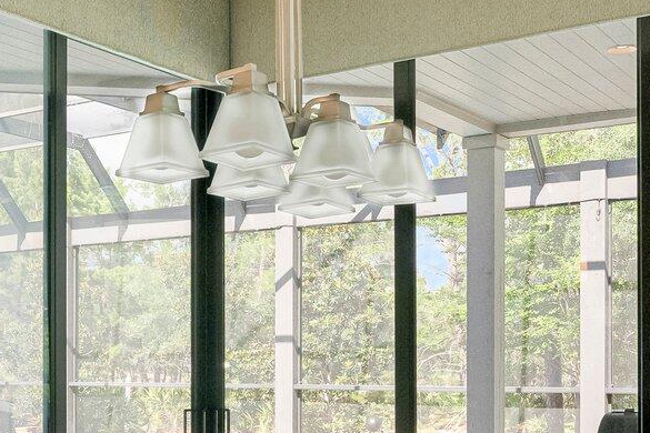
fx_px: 1062
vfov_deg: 22.7
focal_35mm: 59
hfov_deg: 33.8
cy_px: 358
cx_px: 221
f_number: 8
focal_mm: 16.8
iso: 2500
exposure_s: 1/30
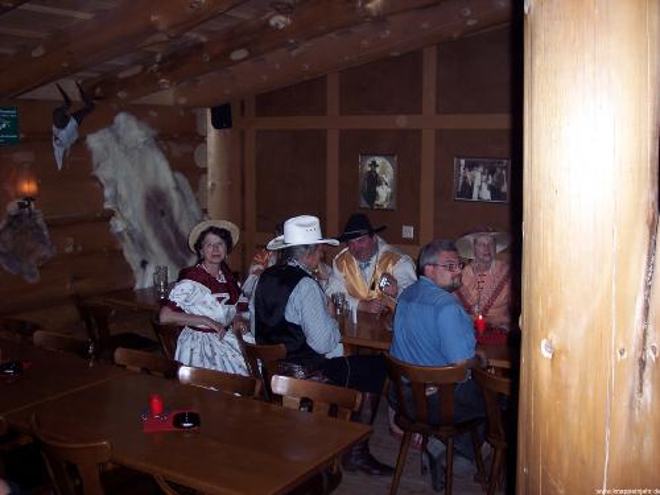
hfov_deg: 47.9
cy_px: 248
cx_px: 330
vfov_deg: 36.8
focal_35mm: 39
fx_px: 744
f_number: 2.8
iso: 100
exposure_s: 1/60
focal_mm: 8
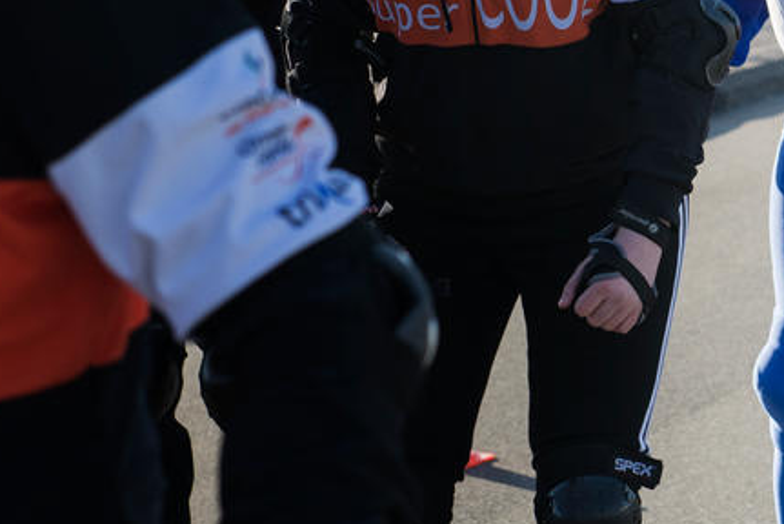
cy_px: 157
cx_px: 686
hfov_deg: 10.5
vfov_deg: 7.1
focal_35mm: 195
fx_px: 4249
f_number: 5.6
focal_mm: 70
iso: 320
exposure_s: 1/800
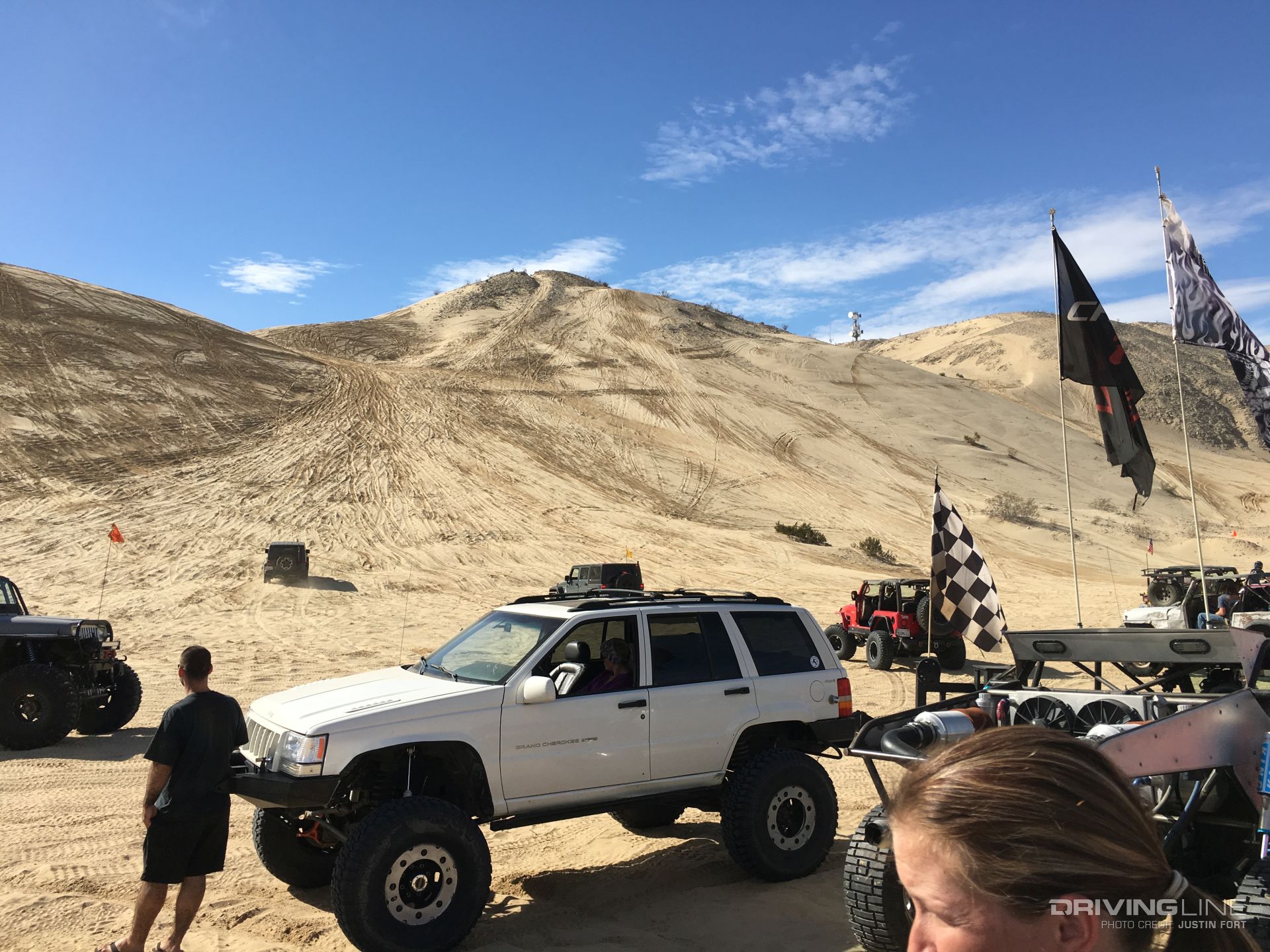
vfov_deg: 48.2
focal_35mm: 29
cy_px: 476
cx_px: 635
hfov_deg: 61.7
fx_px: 1064
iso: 25
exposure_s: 1/2079
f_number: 2.2
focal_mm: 4.15
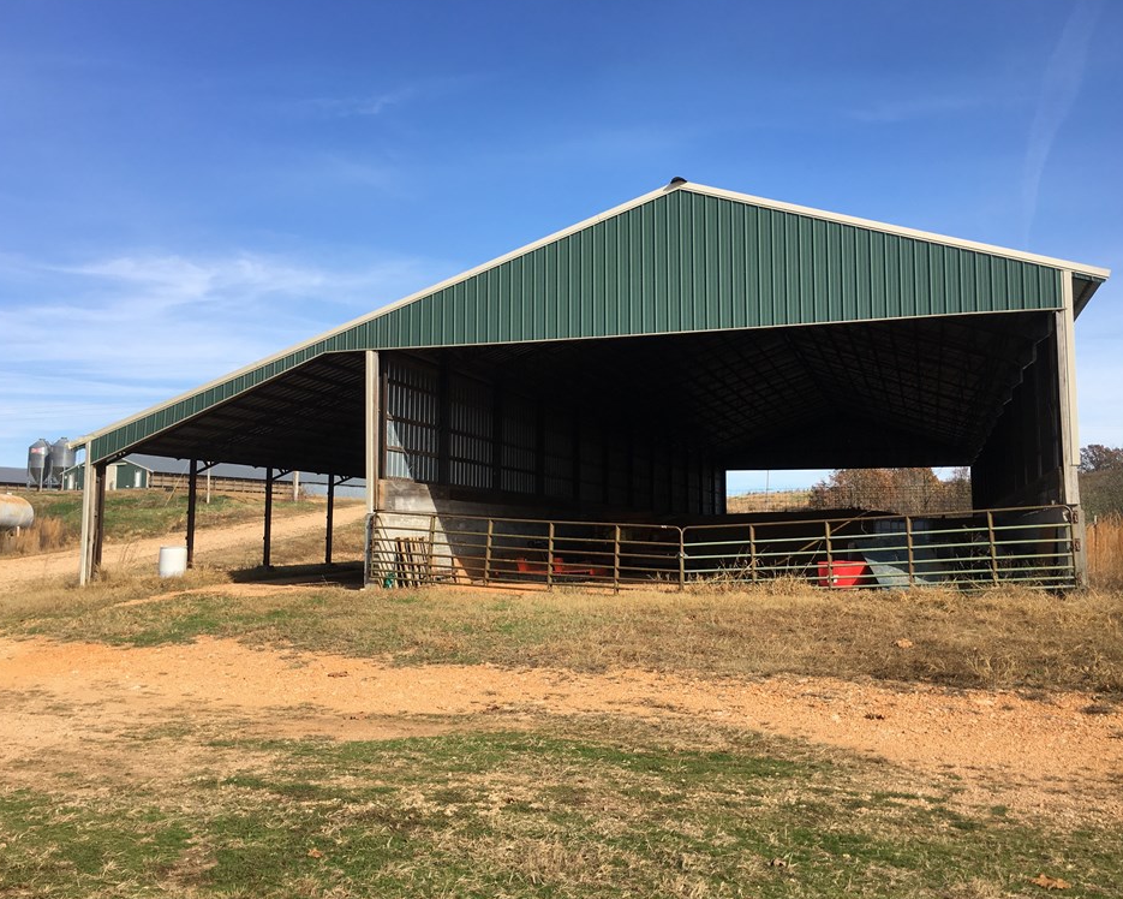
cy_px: 446
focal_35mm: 31
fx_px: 1030
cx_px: 583
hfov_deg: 57.2
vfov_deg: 47.1
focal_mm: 4.15
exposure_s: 1/1115
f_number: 2.2
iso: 25
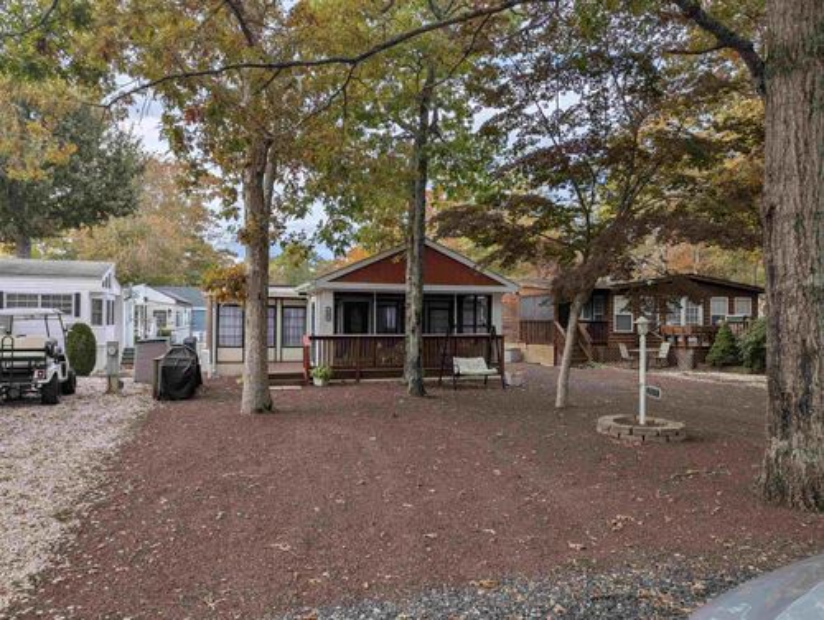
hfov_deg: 71.5
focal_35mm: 24
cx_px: 412
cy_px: 310
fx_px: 572
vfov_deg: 56.9
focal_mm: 6.81
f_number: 1.85
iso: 30
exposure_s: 1/814
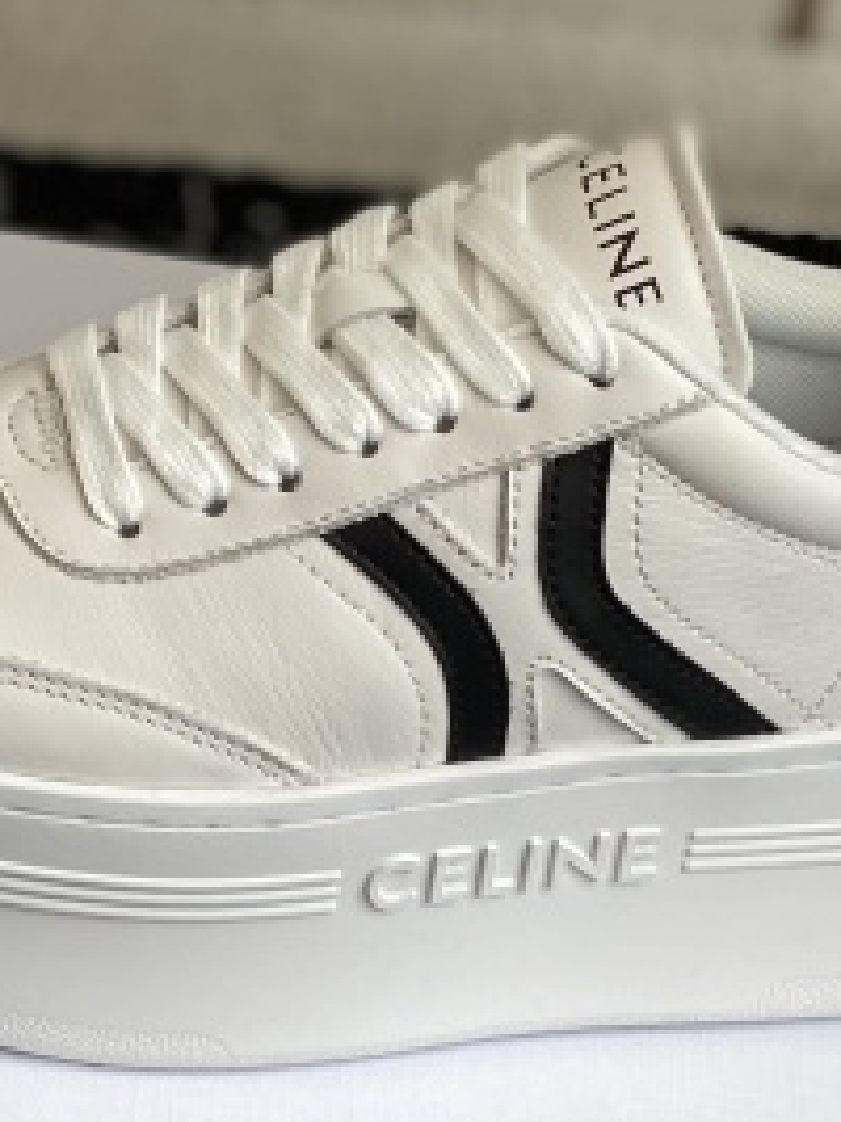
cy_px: 378
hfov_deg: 9.4
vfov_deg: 12.7
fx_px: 5057
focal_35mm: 156
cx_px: -29
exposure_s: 1/258
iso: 20
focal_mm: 6
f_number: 2
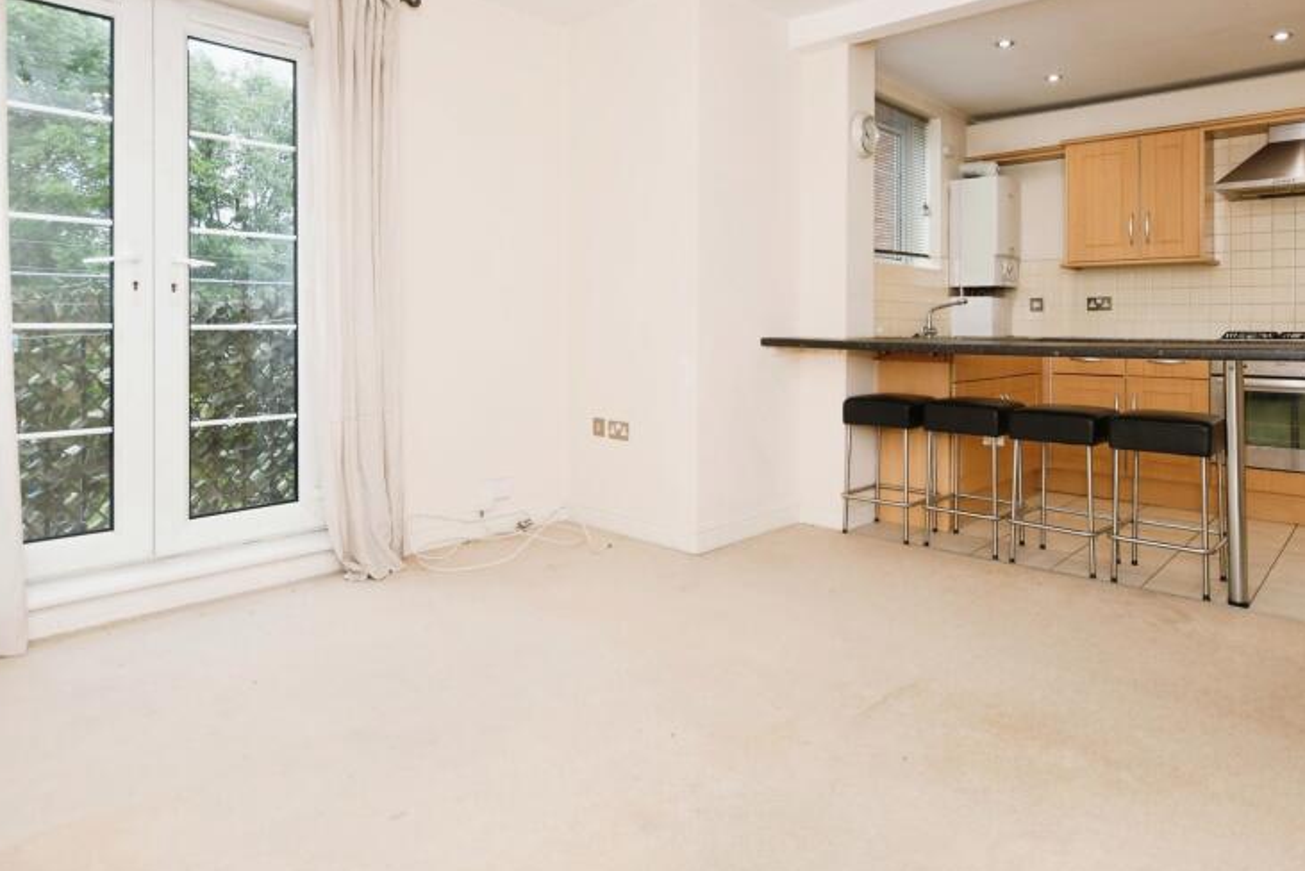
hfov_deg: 81.0
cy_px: 345
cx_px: 714
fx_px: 762
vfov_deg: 59.0
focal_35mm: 21
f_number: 8
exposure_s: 1/60
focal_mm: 10
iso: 400
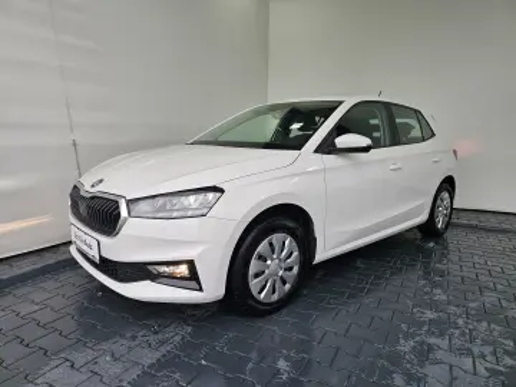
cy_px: 194
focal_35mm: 23
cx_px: 258
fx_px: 343
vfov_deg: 58.9
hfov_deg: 73.9
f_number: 1.7
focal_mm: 6.3
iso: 10
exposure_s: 1/137
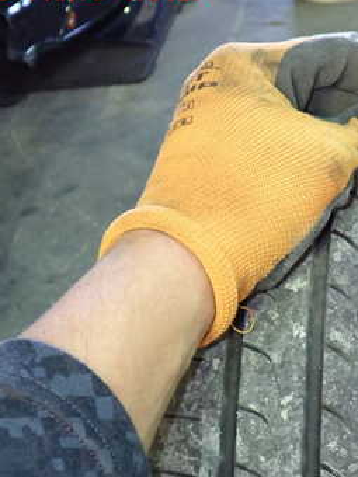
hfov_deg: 26.0
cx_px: 365
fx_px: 731
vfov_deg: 36.0
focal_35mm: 53
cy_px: 289
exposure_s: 1/30
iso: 400
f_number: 2.3
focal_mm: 5.4
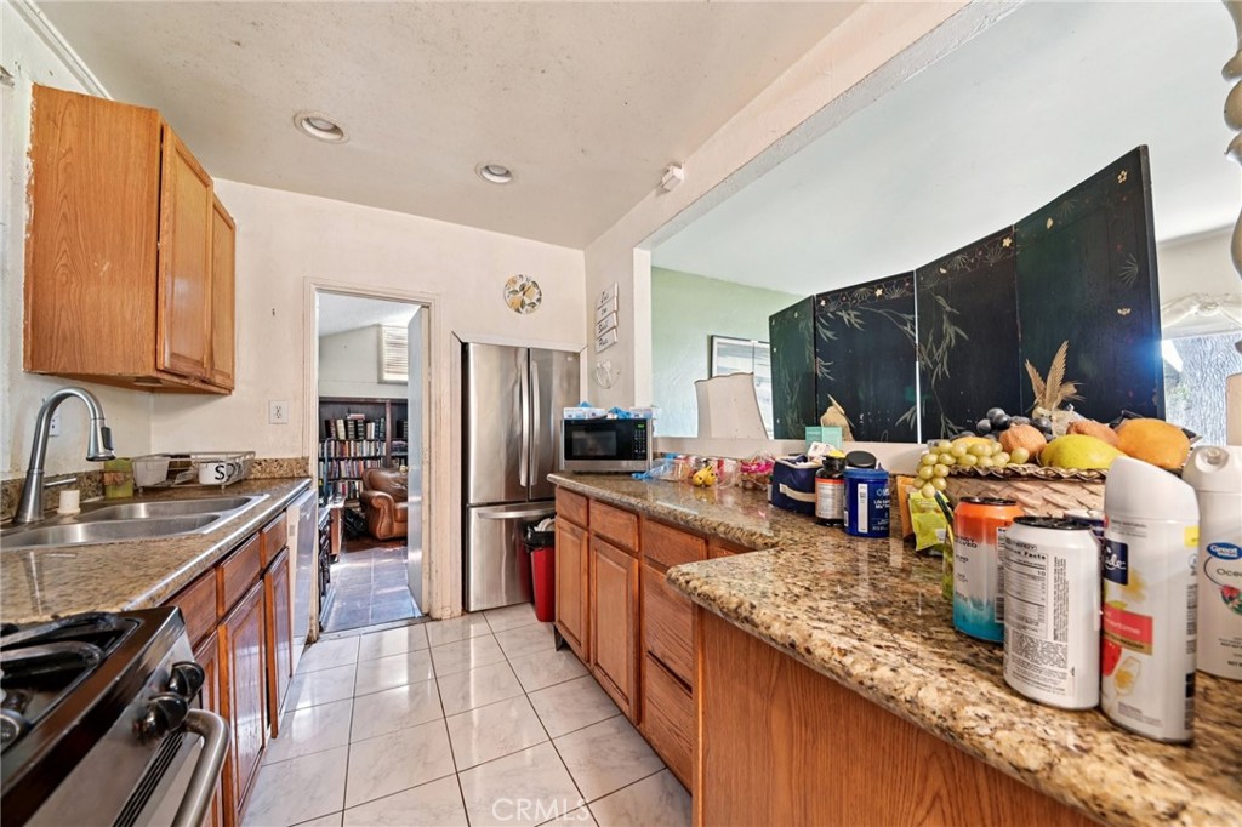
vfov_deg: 90.0
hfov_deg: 112.6
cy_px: 414
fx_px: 414
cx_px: 621
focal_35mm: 12
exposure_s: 1/2
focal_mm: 12
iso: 400
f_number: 8
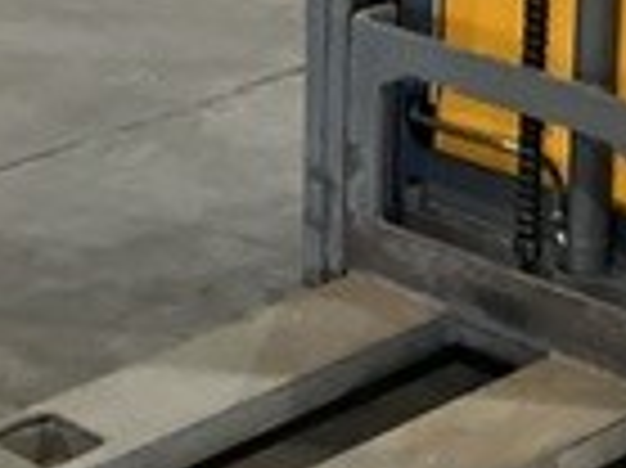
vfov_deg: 10.1
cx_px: 459
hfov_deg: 13.8
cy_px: -166
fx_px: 2584
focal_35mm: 143
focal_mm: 3.3
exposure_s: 1/50
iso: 320
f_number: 2.4
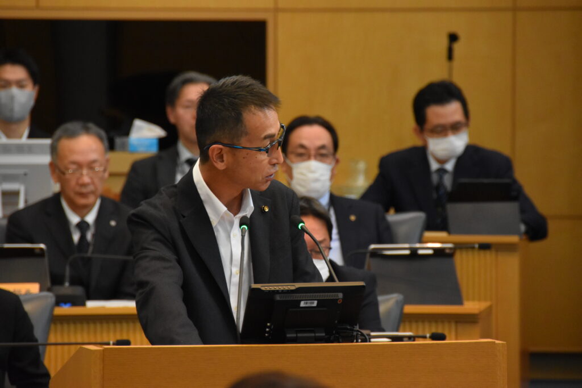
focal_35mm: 300
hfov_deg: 6.9
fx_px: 4850
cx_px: 291
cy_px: 194
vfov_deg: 4.6
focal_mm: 200
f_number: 5.6
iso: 3200
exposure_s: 1/160
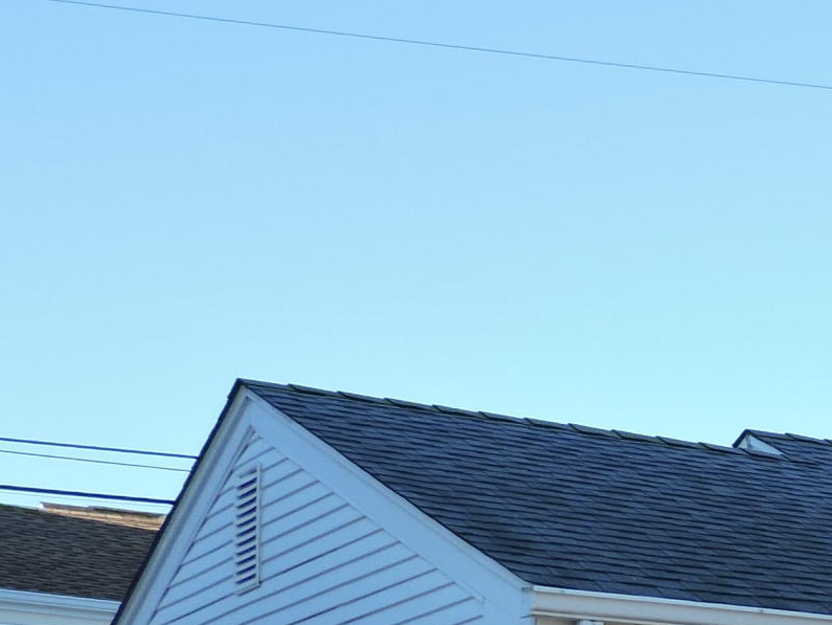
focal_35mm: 132
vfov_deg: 10.7
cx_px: 1559
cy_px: 1063
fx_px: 3174
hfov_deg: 13.3
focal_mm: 6.2
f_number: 3.3
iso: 100
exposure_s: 1/400
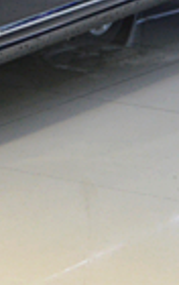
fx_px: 1966
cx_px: -362
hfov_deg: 5.0
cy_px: -156
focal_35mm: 253
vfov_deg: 8.1
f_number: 4.5
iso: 400
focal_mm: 29
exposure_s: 1/60
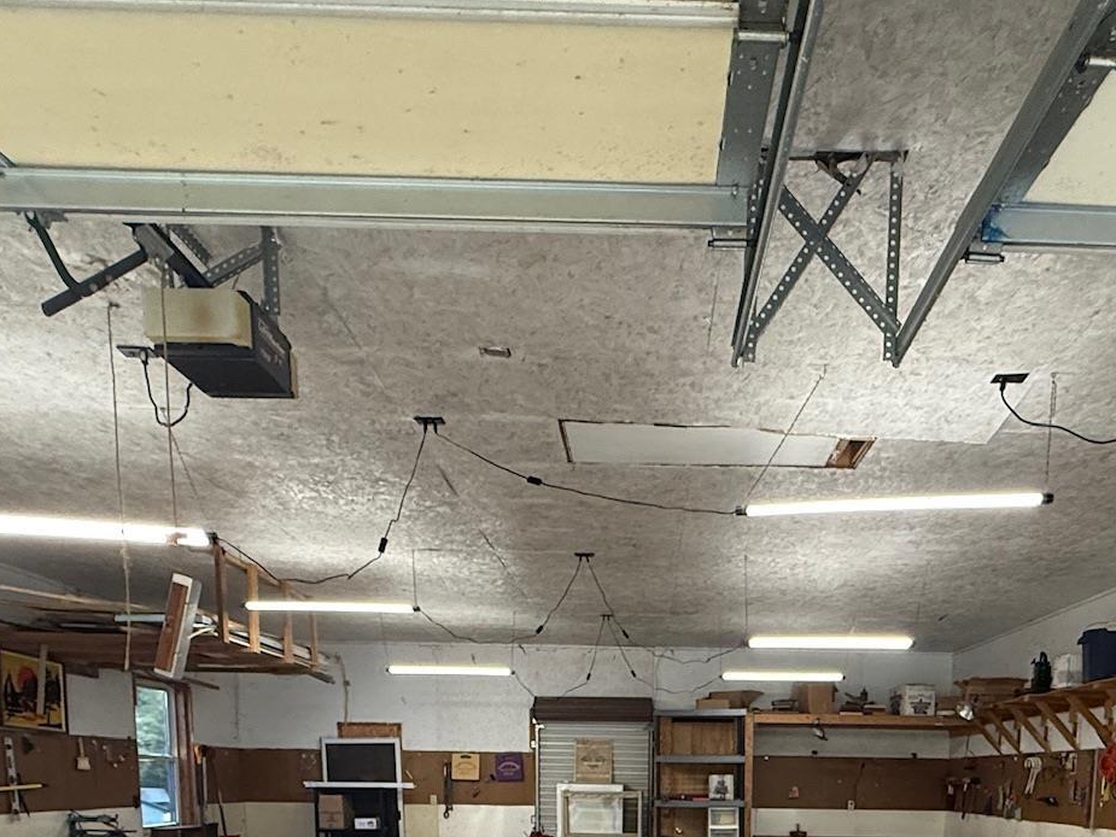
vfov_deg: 37.8
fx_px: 1000
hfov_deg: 57.8
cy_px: 924
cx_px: 683
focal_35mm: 31
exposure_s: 1/120
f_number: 2.2
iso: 250
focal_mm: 2.22
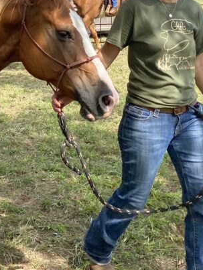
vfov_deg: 27.4
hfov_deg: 22.1
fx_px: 515
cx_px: 48
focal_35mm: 66
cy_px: -9
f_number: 1.8
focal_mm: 4.25
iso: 32
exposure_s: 1/1504
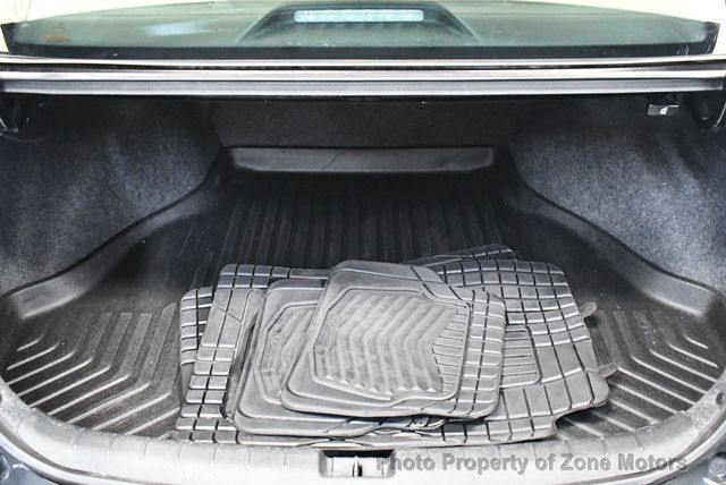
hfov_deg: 53.1
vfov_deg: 36.9
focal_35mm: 36
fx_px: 727
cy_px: 242
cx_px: 363
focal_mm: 18
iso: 8000
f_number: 3.5
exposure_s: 1/60
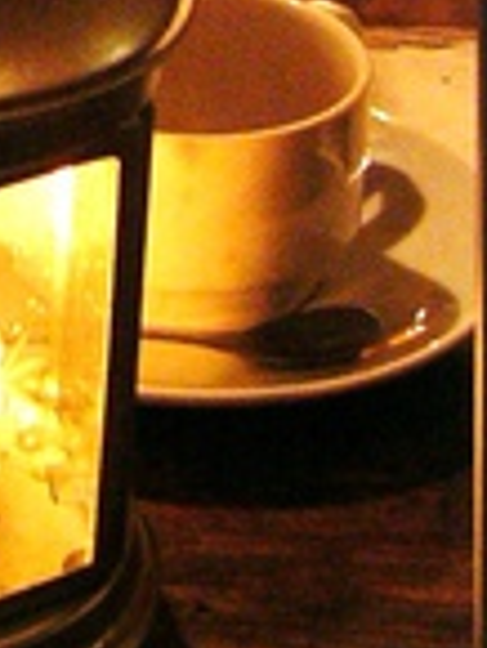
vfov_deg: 11.9
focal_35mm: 149
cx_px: -478
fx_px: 2791
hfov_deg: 9.4
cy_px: -639
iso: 200
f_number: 2.8
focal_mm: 6
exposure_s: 1/6
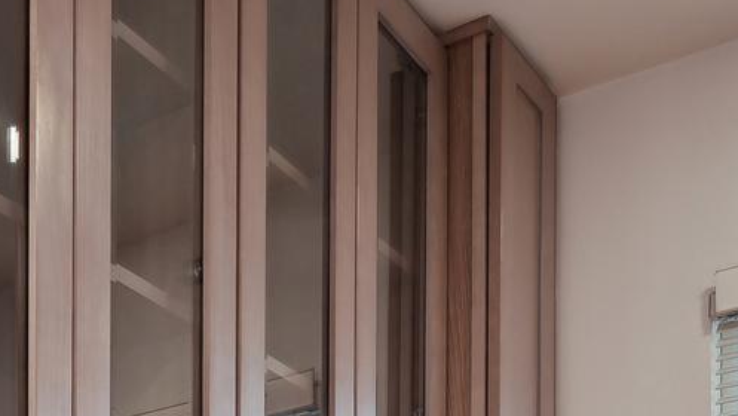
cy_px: 943
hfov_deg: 28.8
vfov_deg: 13.6
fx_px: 1351
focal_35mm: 69
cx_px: 15
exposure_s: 1/13
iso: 400
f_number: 8
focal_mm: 16
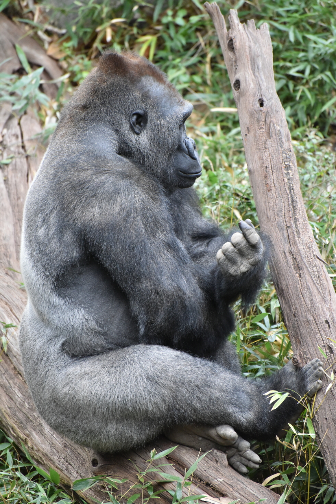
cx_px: 168
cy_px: 252
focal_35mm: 260
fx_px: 3638
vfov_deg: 7.9
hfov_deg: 5.3
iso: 4500
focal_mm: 260
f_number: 5.6
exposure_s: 1/640
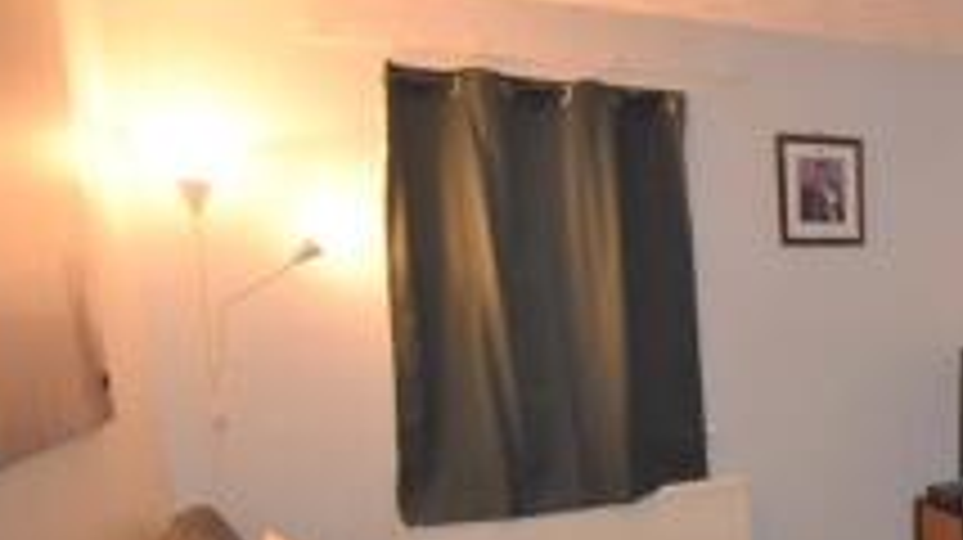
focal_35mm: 35
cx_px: 958
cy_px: 443
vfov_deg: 32.6
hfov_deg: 47.3
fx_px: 893
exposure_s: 1/60
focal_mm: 10
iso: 900
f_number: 4.5
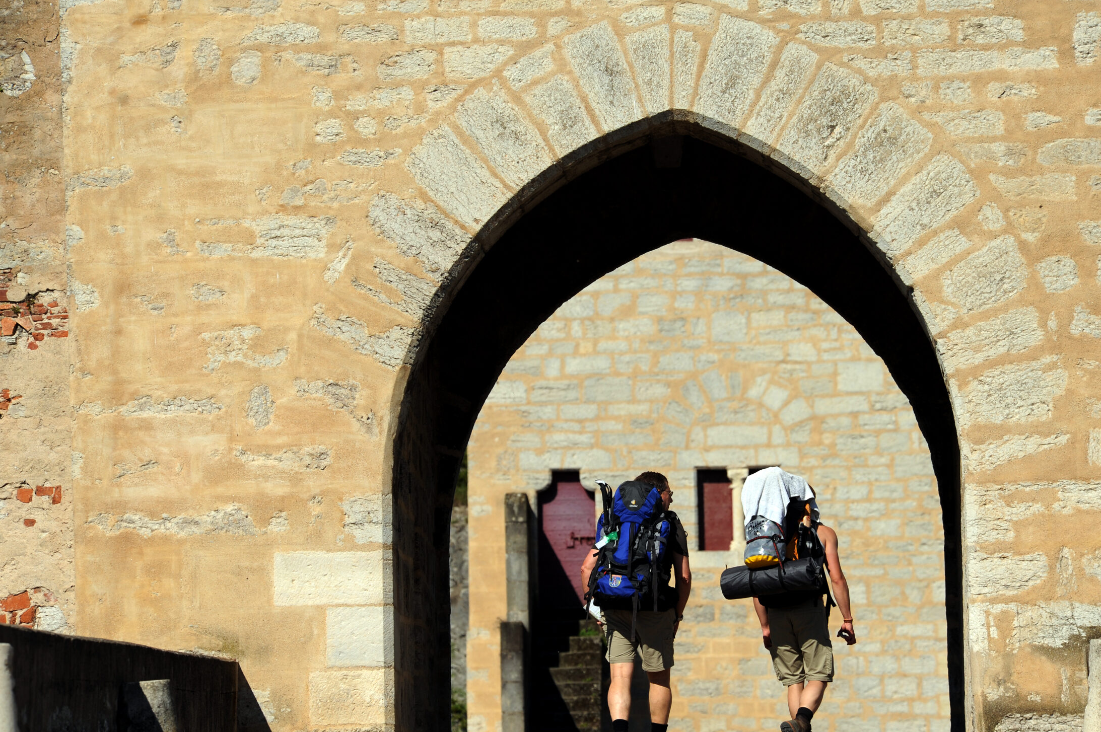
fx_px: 9015
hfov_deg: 7.0
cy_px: 392
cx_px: 585
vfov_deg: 4.7
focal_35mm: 295
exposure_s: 1/1000
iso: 200
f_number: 8
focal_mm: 260
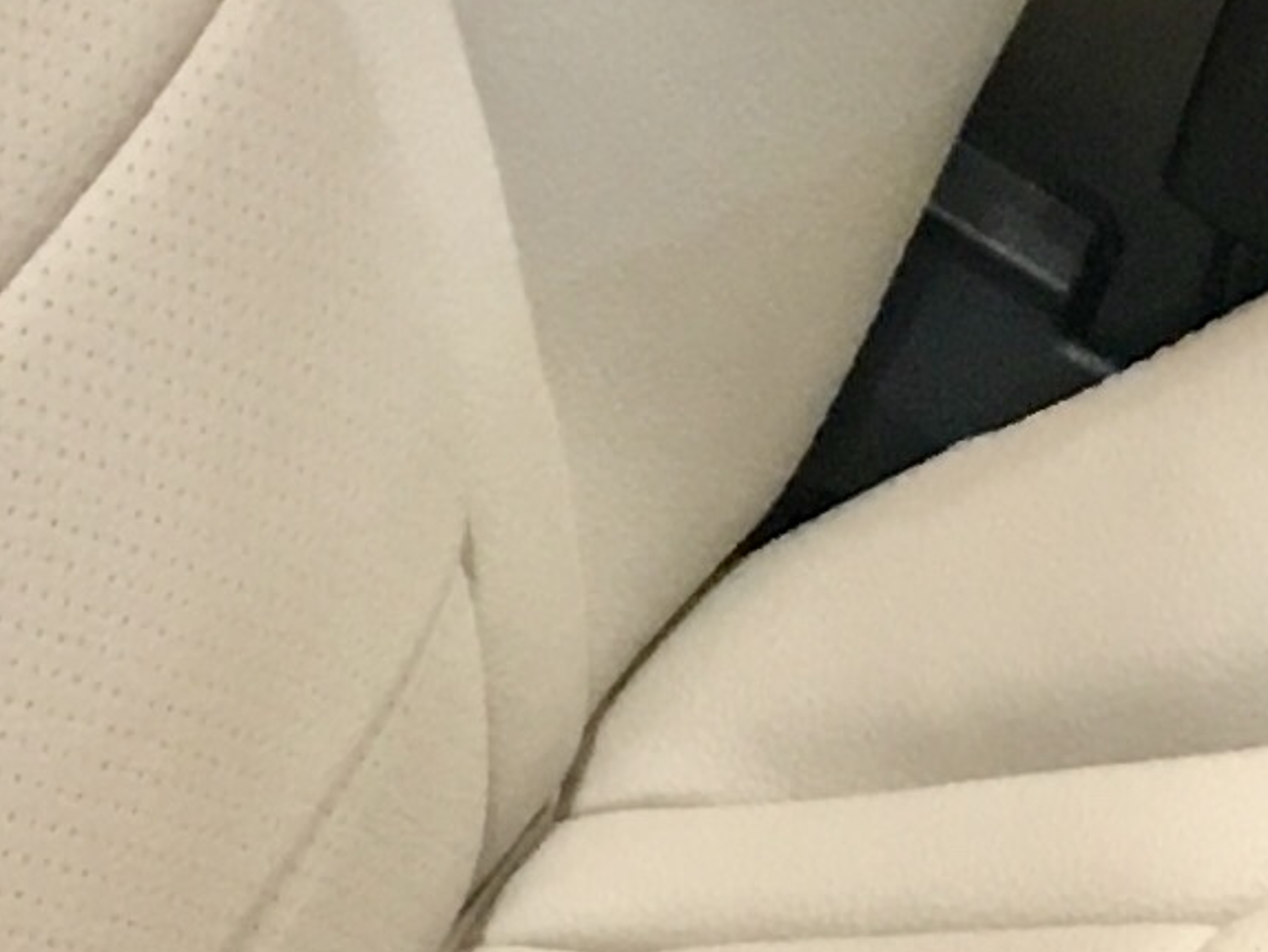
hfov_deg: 9.6
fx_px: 7474
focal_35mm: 204
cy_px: -1036
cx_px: 1463
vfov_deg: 7.0
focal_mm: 4.15
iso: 100
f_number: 2.2
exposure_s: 1/10
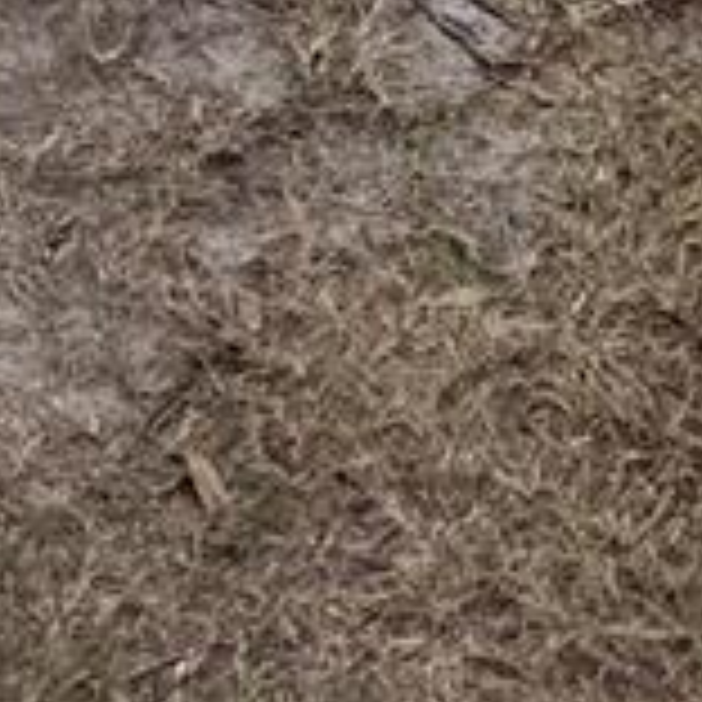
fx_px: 3740
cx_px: 248
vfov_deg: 7.9
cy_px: -1917
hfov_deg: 10.7
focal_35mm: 163
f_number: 1.78
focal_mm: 6.76
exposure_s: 1/665
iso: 100
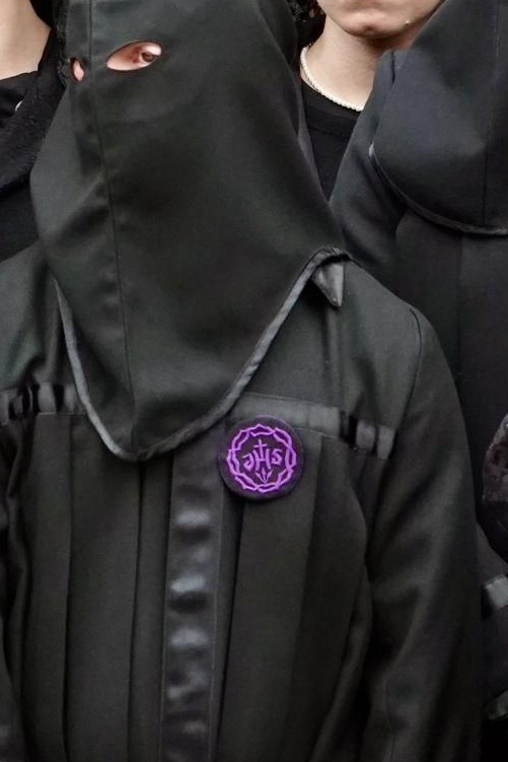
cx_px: 115
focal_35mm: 799
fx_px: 16903
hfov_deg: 1.7
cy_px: 97
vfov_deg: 2.6
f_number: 7.1
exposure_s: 1/250
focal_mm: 200
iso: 3200
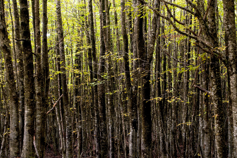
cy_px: 79
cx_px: 120
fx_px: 467
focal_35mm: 71
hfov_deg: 28.5
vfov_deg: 19.2
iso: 800
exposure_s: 1/80
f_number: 4.5
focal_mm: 25.7
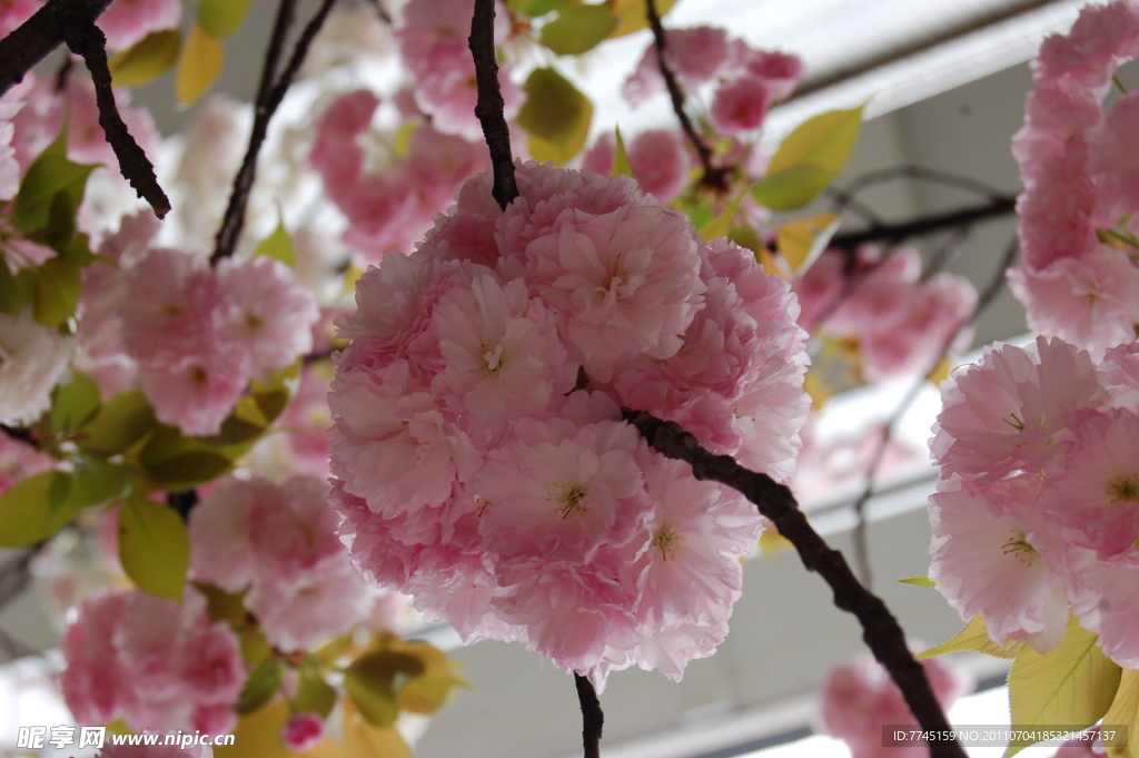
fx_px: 2608
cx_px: 570
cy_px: 379
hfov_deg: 24.6
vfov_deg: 16.5
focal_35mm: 82
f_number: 8
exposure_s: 1/60
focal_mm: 55
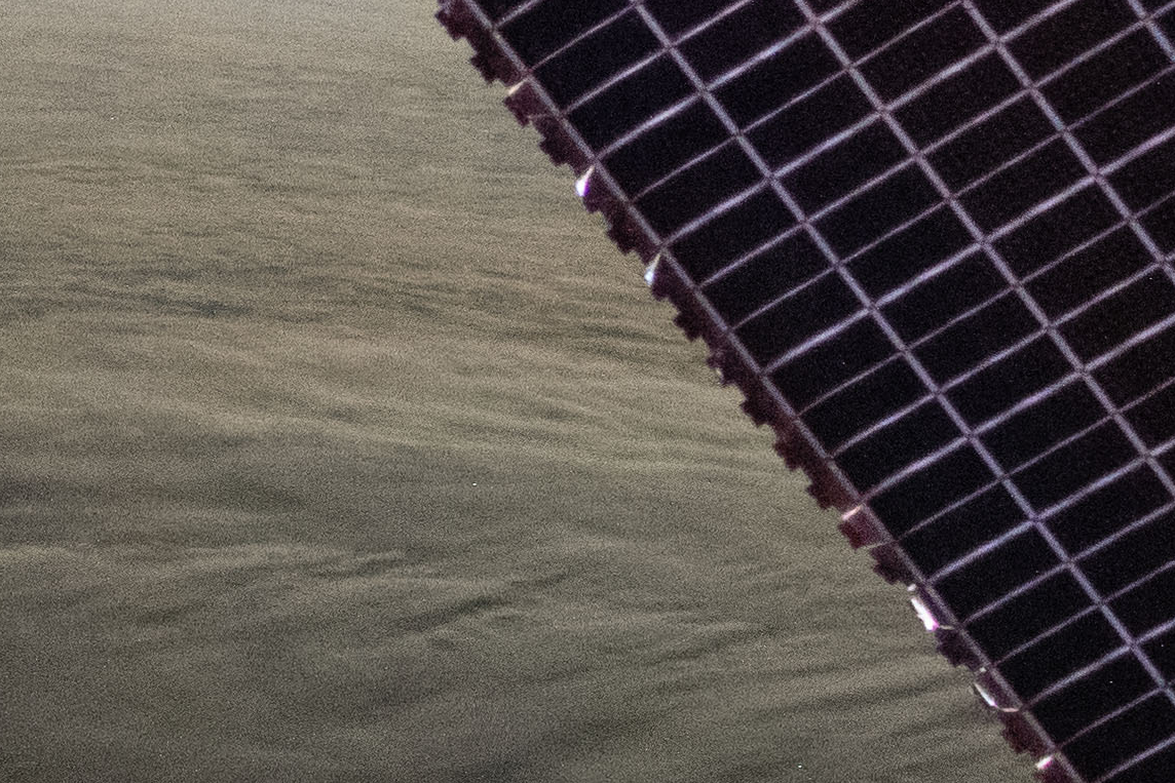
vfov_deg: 6.7
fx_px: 6593
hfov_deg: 10.0
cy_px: -191
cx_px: -375
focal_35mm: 202
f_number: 1.4
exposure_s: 1/4
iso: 6400
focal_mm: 28
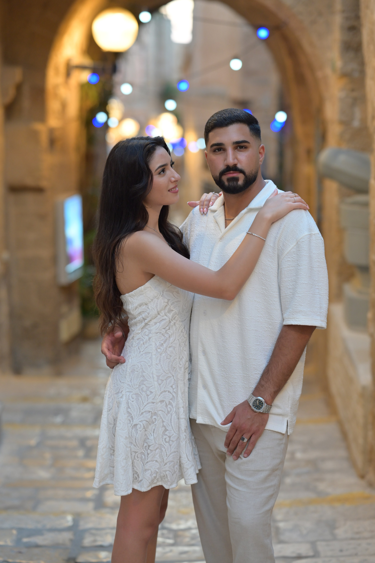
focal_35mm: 85
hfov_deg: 16.1
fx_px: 1328
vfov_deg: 23.9
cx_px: 188
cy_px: 282
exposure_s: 1/250
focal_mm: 85
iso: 800
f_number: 2.5
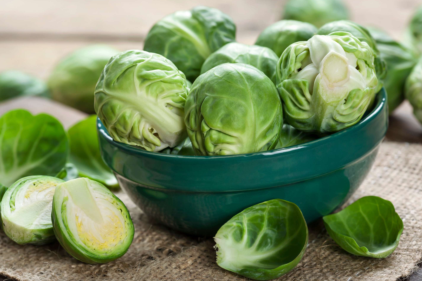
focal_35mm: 113
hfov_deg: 18.1
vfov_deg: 12.1
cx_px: 199
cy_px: 147
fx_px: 1324
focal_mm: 105
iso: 100
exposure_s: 1/8
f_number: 11
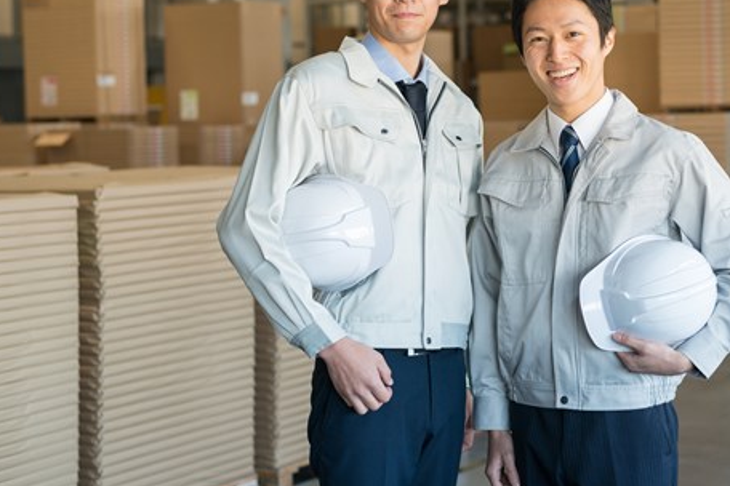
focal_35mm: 79
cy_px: 160
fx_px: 1602
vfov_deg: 17.2
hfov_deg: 25.3
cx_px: 565
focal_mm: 50
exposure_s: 1/125
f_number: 3.2
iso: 500
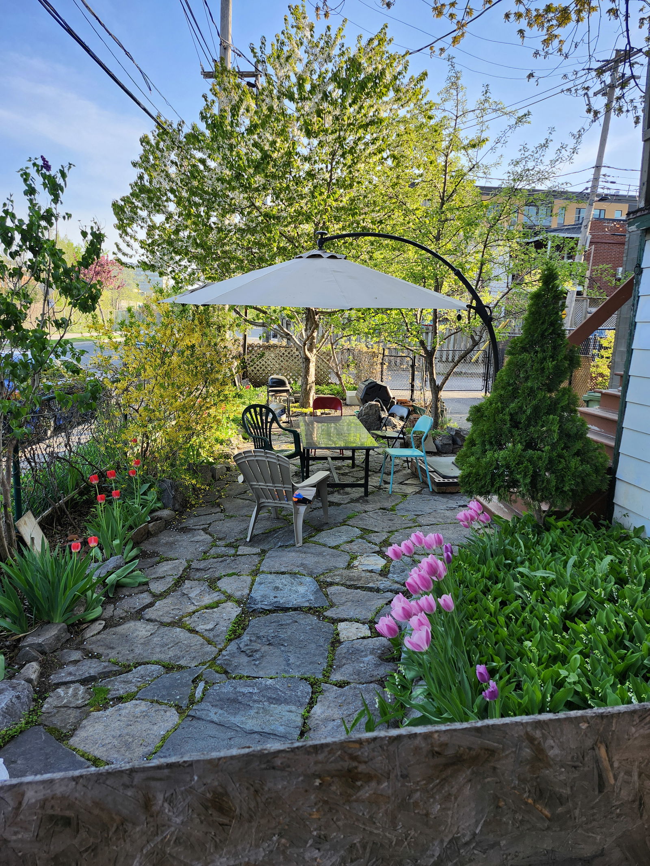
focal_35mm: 23
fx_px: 576
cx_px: 325
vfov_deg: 73.9
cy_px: 433
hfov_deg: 58.9
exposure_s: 1/211
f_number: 1.8
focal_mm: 5.54
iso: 25
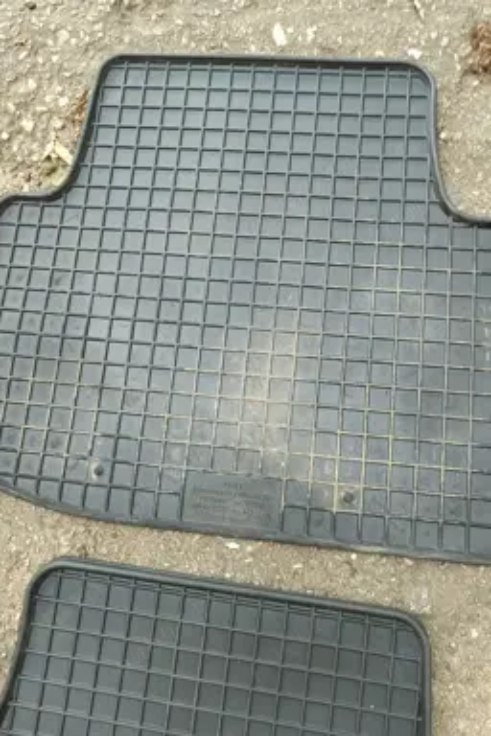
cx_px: 242
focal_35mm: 26
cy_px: 368
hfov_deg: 49.6
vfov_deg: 69.4
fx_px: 532
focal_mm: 5.59
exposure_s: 1/33.3
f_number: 1.88
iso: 549
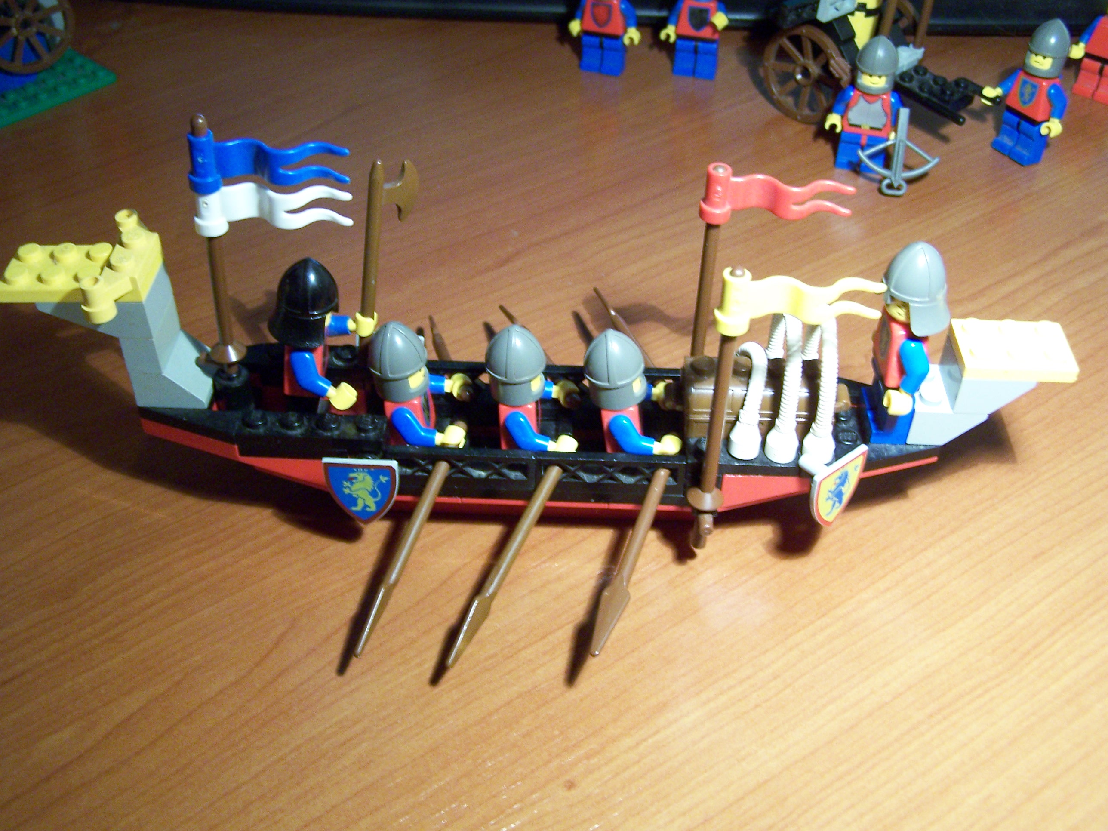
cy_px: 416
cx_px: 554
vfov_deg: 37.7
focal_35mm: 38
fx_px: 1216
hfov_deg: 49.0
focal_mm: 6.3
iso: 140
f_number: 2.8
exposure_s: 1/10
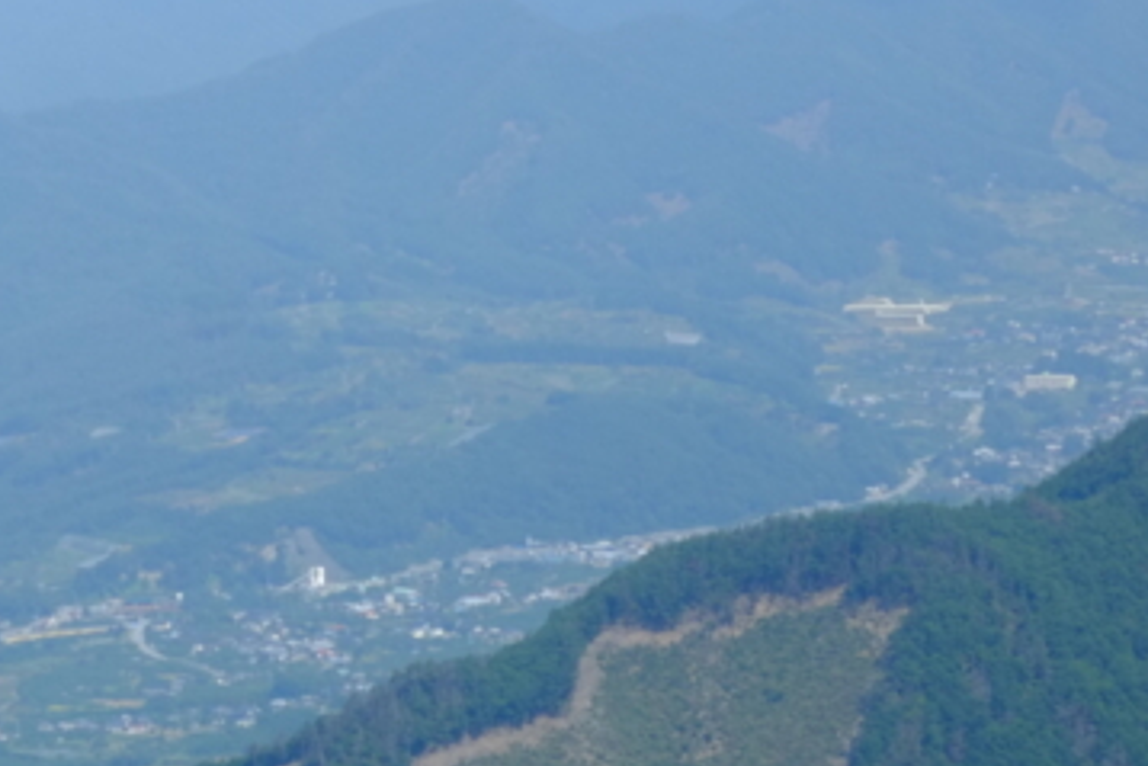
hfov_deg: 10.1
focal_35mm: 201
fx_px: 6412
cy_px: 521
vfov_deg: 6.8
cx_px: -61
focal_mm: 60
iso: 500
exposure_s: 1/1100
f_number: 8
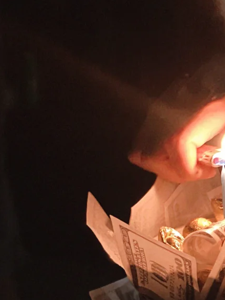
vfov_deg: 14.8
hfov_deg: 11.1
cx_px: 282
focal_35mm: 131
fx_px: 1135
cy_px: 306
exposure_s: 1/15
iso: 800
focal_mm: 6
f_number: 2
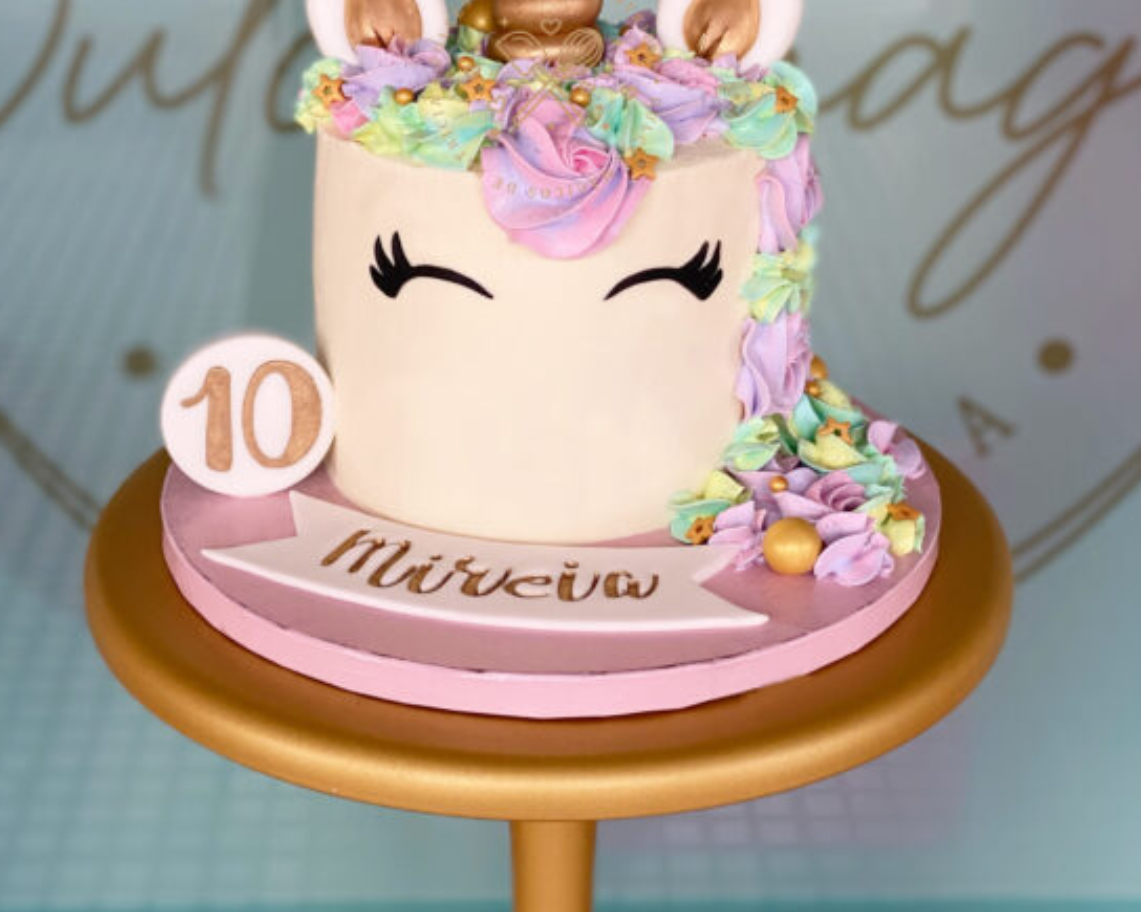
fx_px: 2330
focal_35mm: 69
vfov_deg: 22.0
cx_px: 574
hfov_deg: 27.5
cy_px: 256
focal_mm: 6
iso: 20
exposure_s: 1/122
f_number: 2
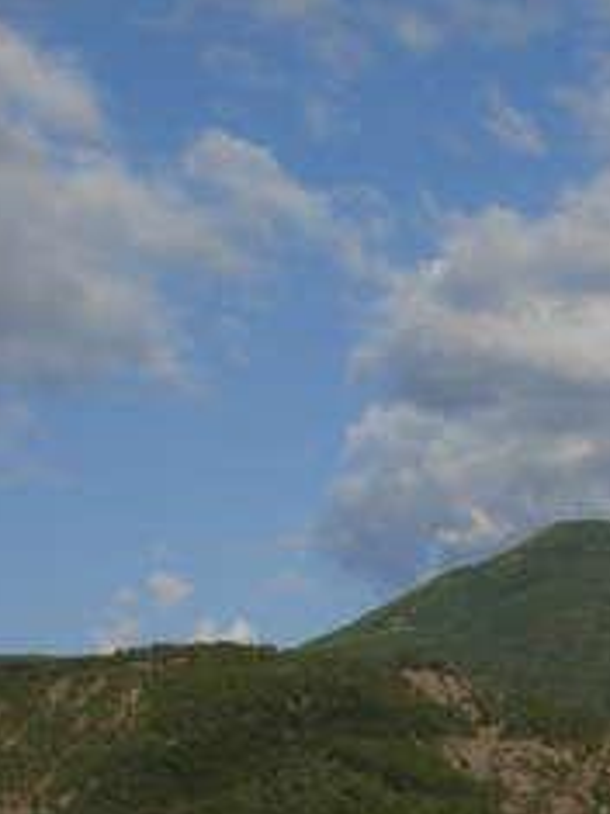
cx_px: 1012
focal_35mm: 97
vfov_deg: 19.9
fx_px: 2281
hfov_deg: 13.9
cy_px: 720
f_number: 4.9
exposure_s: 1/745
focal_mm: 6.3
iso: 79
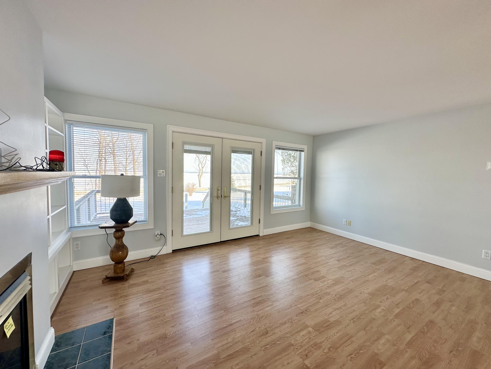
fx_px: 199
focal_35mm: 14
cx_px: 246
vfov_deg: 85.7
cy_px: 184
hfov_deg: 102.1
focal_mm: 2.22
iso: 40
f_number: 2.2
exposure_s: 1/153
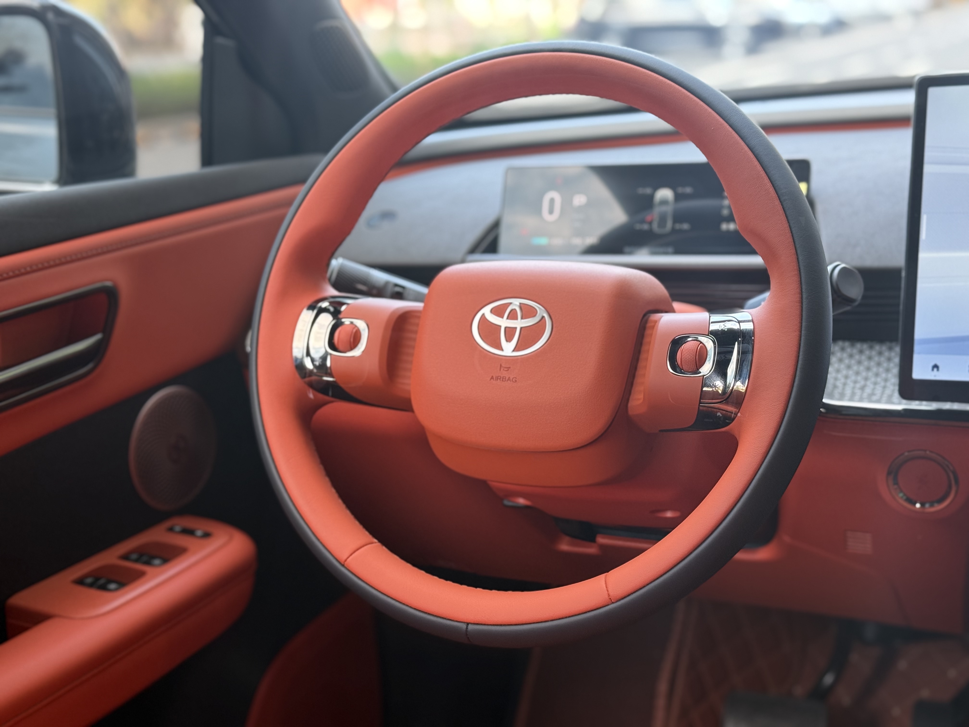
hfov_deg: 39.7
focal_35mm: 48
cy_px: 364
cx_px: 484
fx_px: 1344
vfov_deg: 30.3
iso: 125
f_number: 1.78
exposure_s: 1/60
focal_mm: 6.76
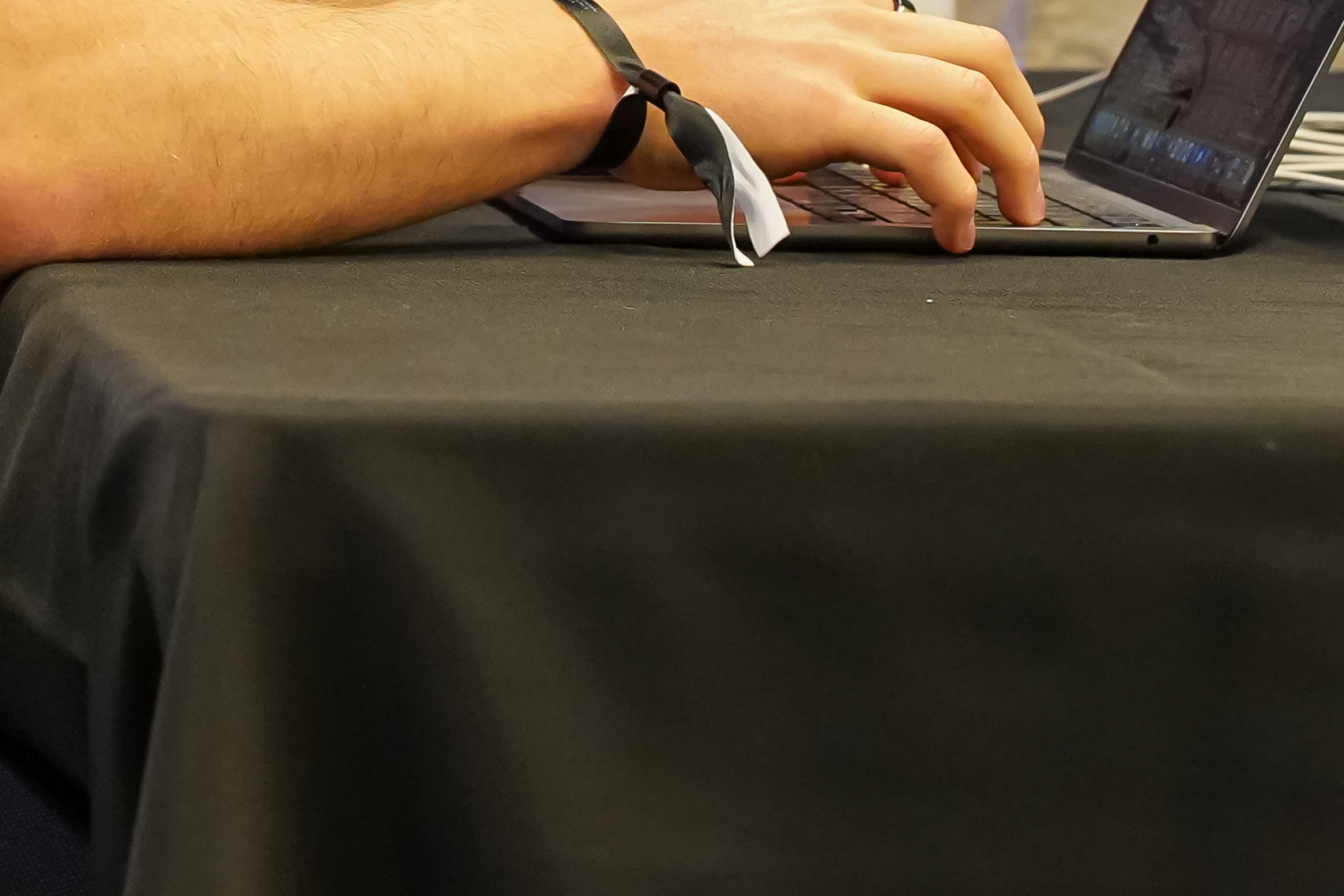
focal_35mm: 261
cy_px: -362
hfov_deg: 7.9
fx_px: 9743
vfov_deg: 5.2
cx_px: 327
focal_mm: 74
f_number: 6.3
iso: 5000
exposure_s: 1/80
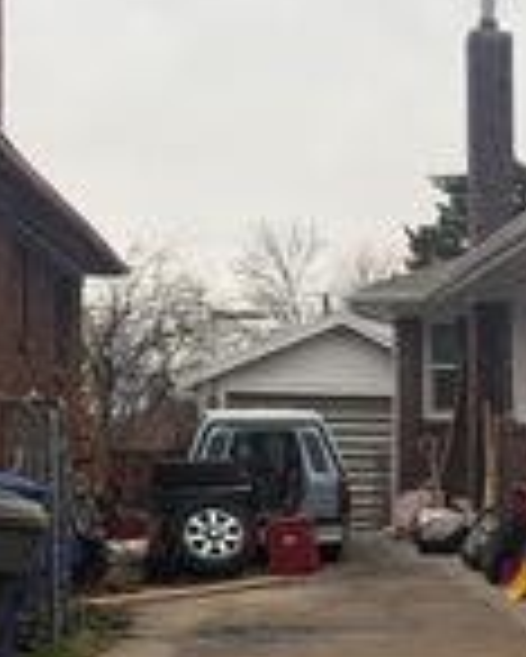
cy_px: 448
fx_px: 1555
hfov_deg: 16.1
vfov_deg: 23.7
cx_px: 962
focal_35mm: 80
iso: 80
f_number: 1.78
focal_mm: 6.76
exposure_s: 1/722
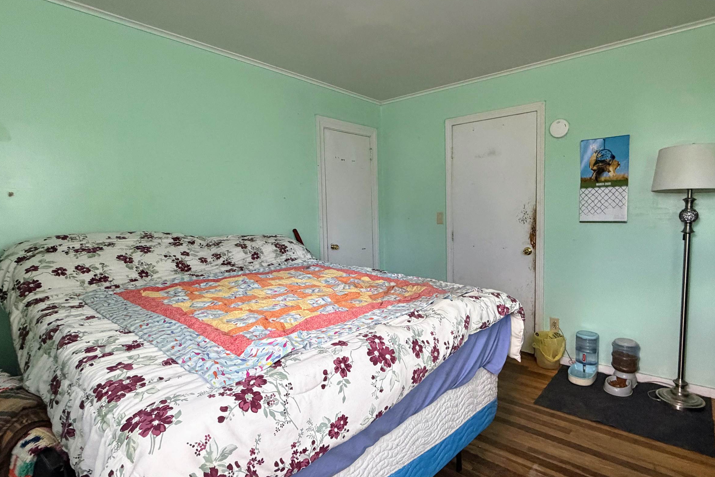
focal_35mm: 19
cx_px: 395
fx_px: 377
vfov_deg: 64.6
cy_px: 239
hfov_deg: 86.6
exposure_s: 1/60
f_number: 2.2
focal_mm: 2.22
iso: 500
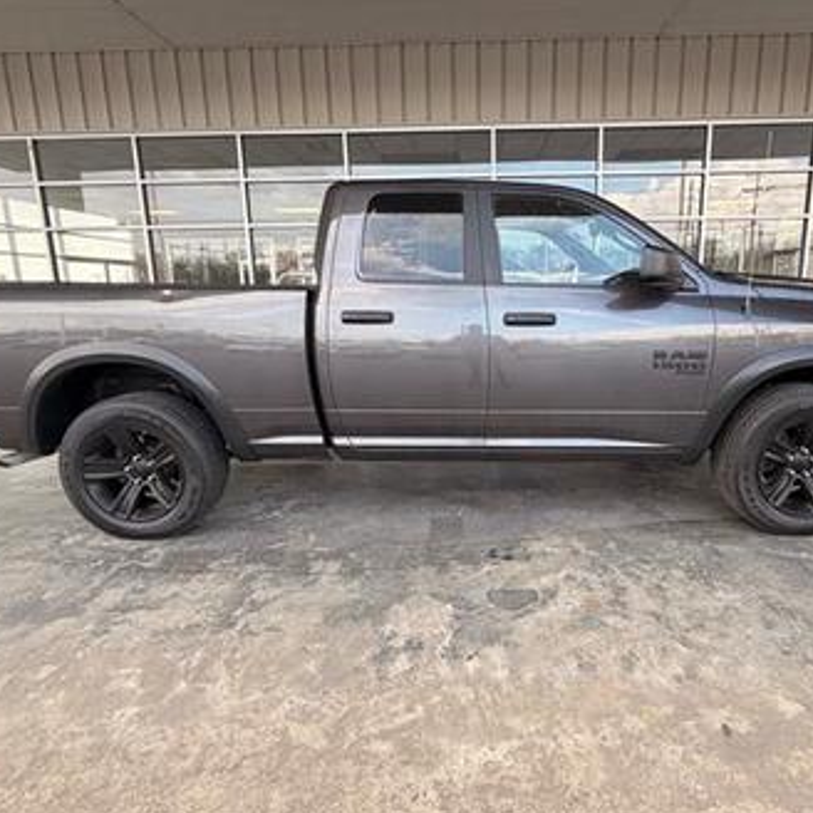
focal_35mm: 19
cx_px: 471
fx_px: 505
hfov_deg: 77.1
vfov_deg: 77.6
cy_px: 382
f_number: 2.2
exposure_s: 1/154
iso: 50
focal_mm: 2.22
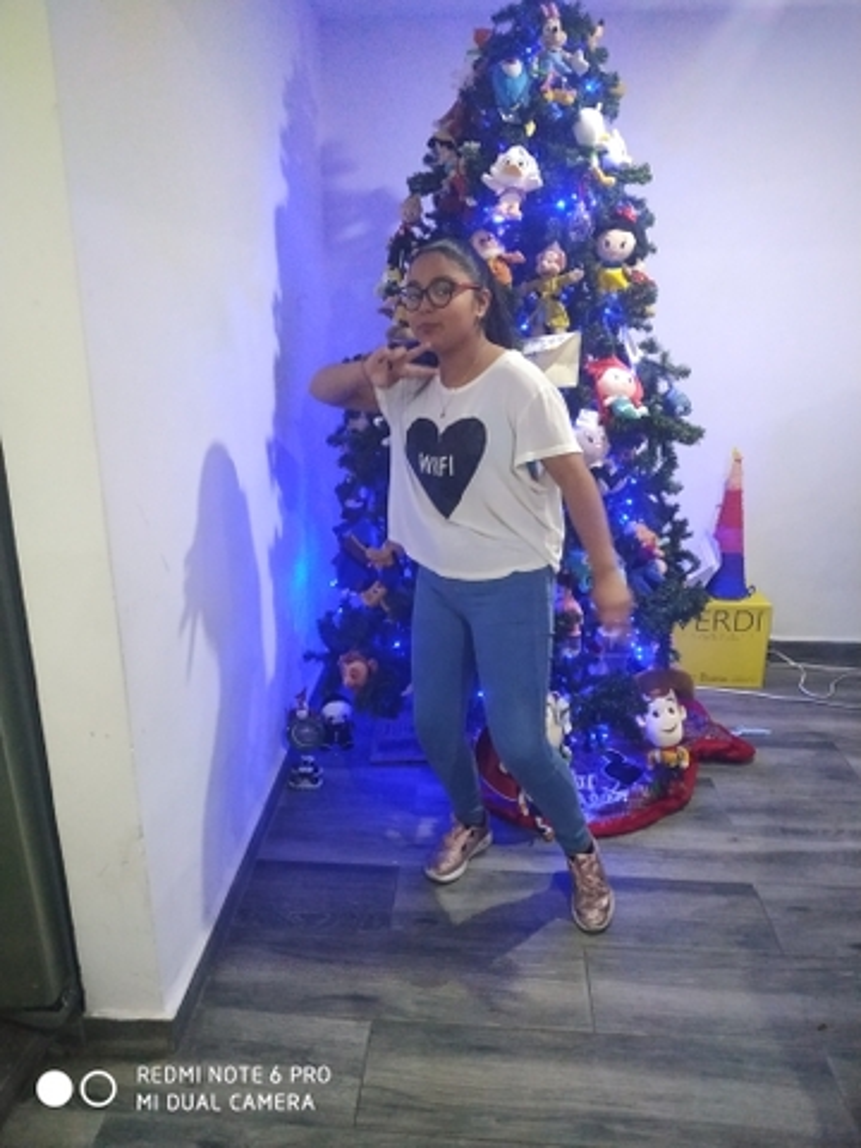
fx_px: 796
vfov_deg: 71.6
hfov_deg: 56.8
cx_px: 430
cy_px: 574
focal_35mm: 24
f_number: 1.9
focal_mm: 3.94
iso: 1600
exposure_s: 1/20
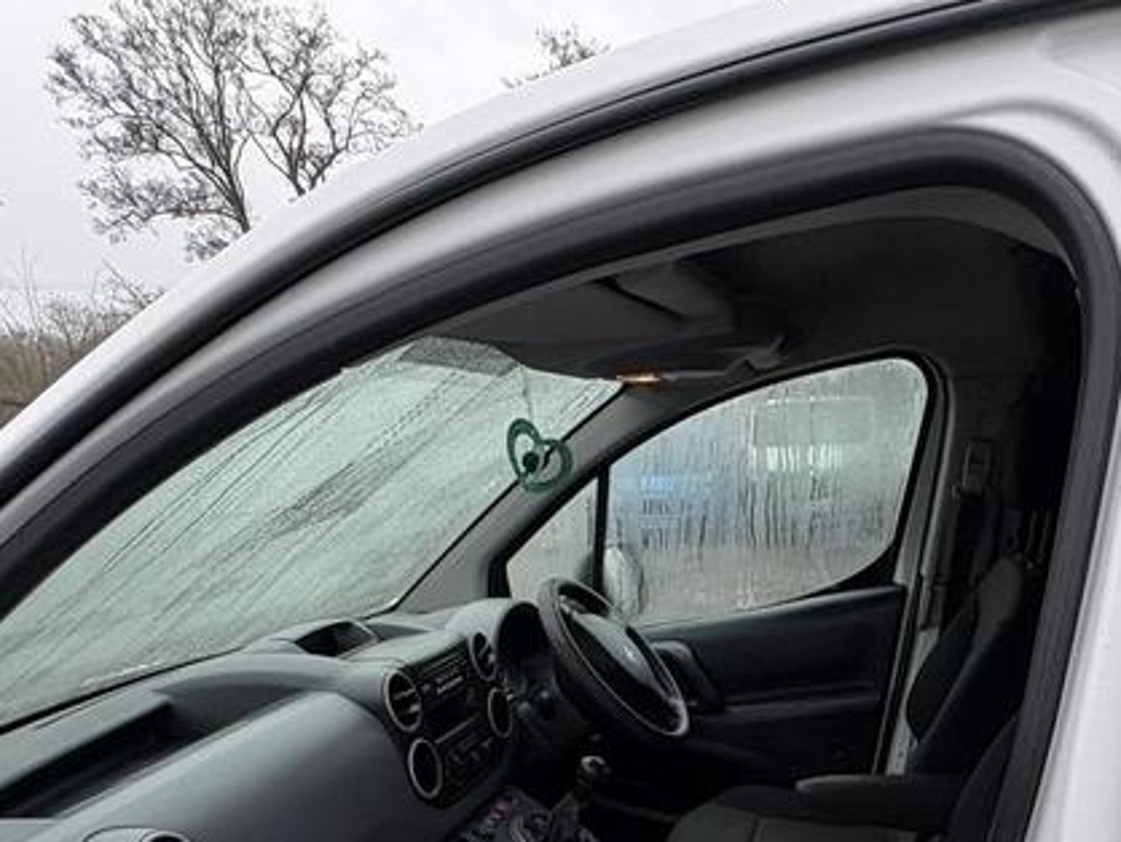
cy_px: 850
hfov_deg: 57.5
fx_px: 972
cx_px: 810
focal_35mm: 30
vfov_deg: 40.7
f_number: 2.2
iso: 50
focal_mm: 2.22
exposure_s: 1/99
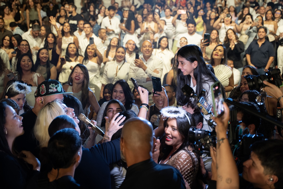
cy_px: 94
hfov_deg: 39.6
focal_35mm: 50
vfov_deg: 27.0
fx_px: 393
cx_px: 142
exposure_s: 1/100
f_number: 2.8
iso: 1600
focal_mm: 50
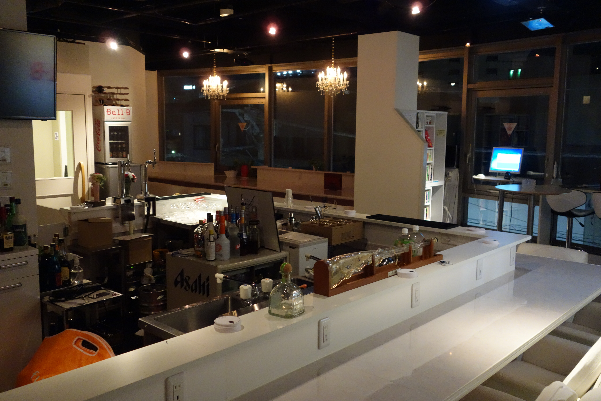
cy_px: 200
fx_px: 568
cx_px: 300
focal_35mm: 34
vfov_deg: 38.9
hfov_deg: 55.8
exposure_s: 1/40
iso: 1600
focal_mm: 12.48
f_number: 3.2
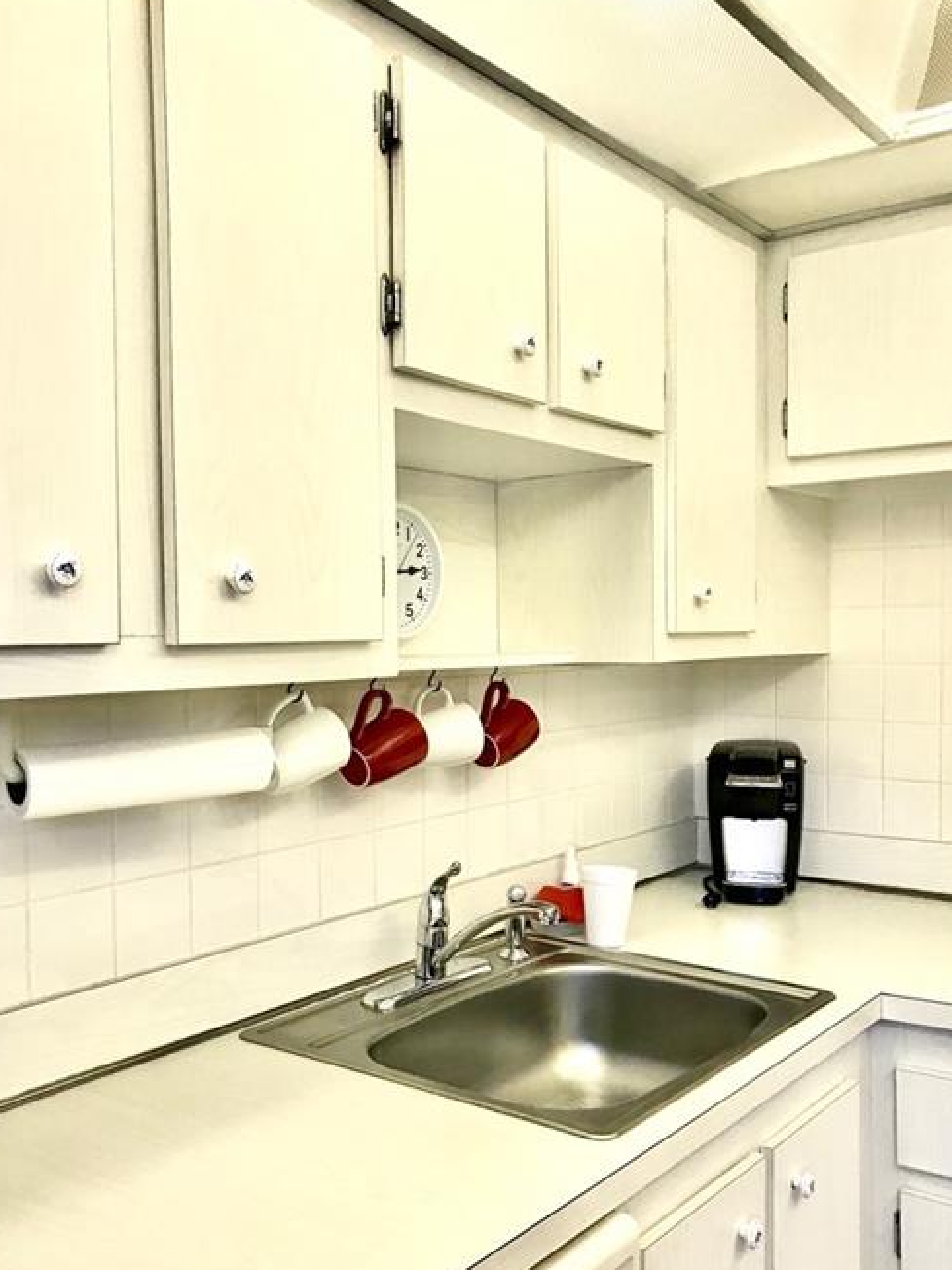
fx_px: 1210
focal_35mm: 33
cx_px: 506
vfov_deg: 55.3
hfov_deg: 42.9
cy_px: 691
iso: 25
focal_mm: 3.99
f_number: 1.8
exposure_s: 1/30
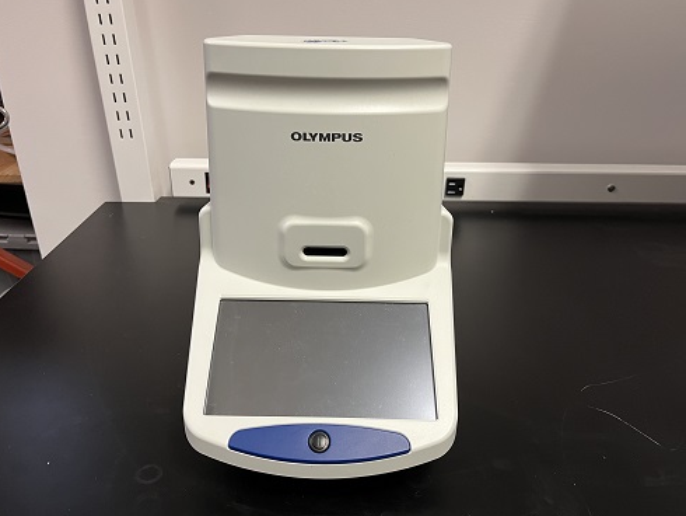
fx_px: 555
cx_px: 339
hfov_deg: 63.4
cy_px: 259
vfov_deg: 49.8
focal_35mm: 28
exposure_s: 1/60
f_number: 1.6
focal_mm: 5.1
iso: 200
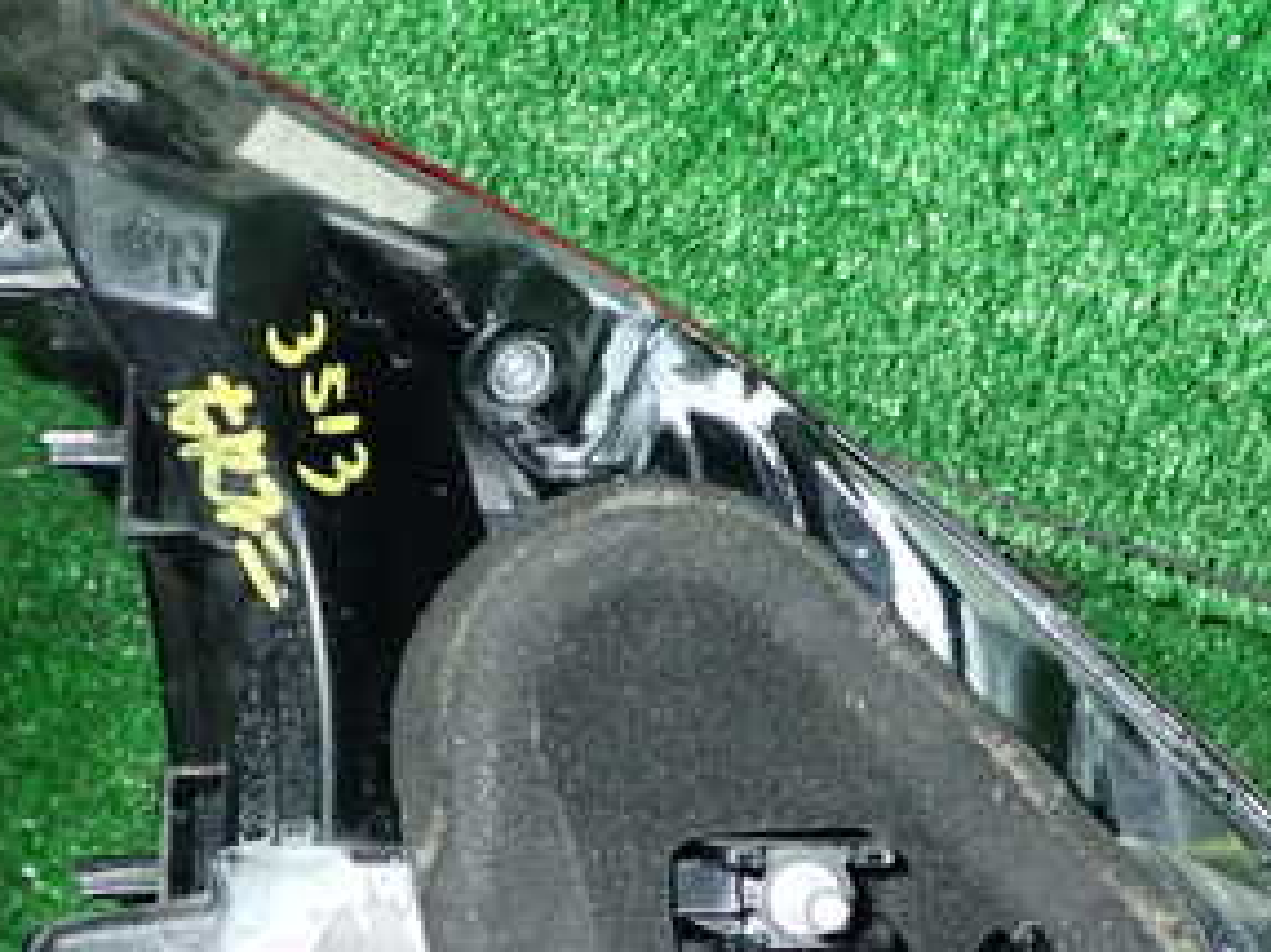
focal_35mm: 67
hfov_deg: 29.0
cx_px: 642
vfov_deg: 21.7
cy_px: 748
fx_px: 2459
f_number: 7.1
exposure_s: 1/30
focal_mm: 5.79
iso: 800
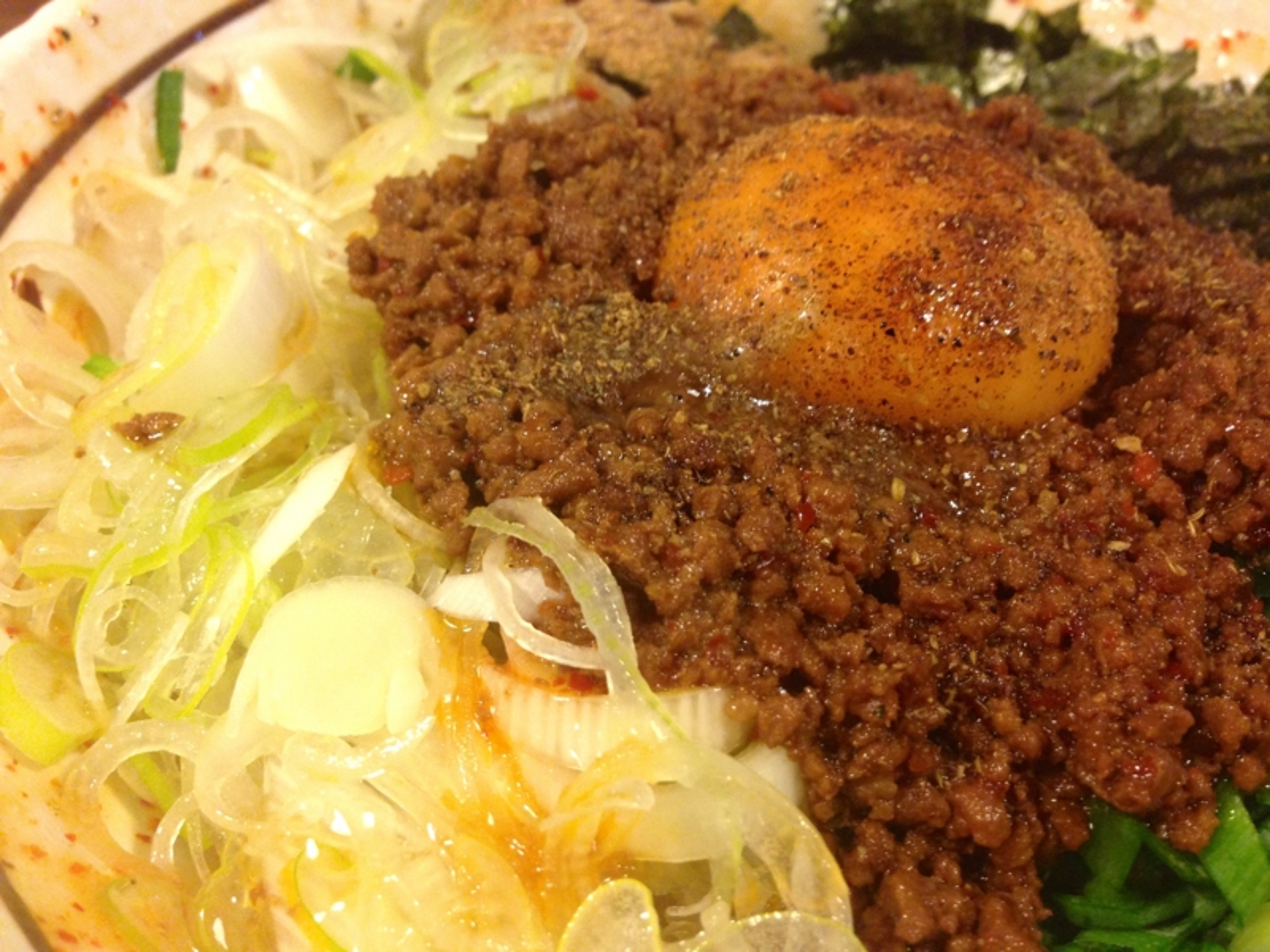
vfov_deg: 42.9
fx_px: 1211
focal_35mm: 33
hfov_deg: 55.4
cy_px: 476
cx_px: 635
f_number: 2.4
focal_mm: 4.12
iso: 200
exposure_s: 1/20
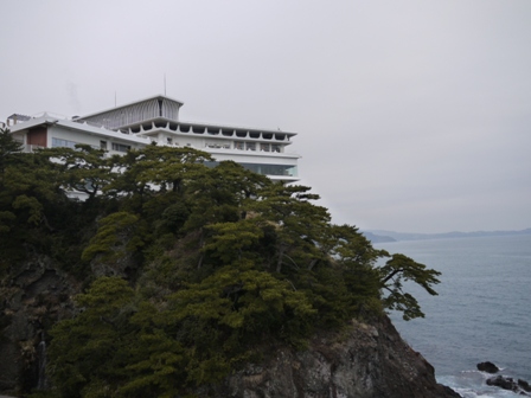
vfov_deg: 49.7
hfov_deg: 63.4
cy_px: 199
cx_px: 266
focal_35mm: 28
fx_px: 430
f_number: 4
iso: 160
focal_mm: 14
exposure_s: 1/125
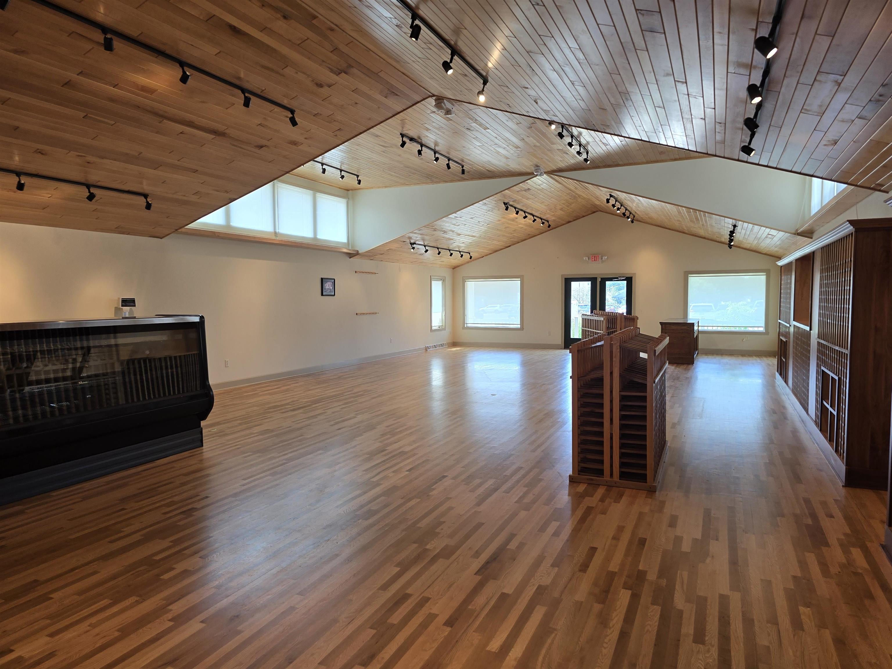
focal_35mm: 23
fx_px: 593
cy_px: 334
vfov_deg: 58.9
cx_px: 446
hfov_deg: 73.9
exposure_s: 1/120
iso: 80
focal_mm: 6.3
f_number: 1.7
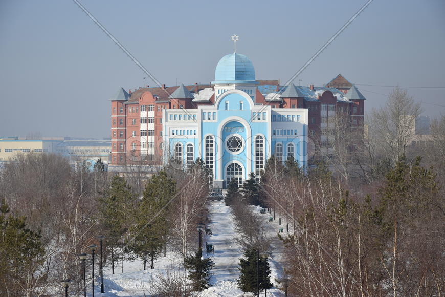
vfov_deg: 13.0
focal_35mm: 105
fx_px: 1298
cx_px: 222
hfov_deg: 19.5
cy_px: 148
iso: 100
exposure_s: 1/640
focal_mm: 70
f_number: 6.3
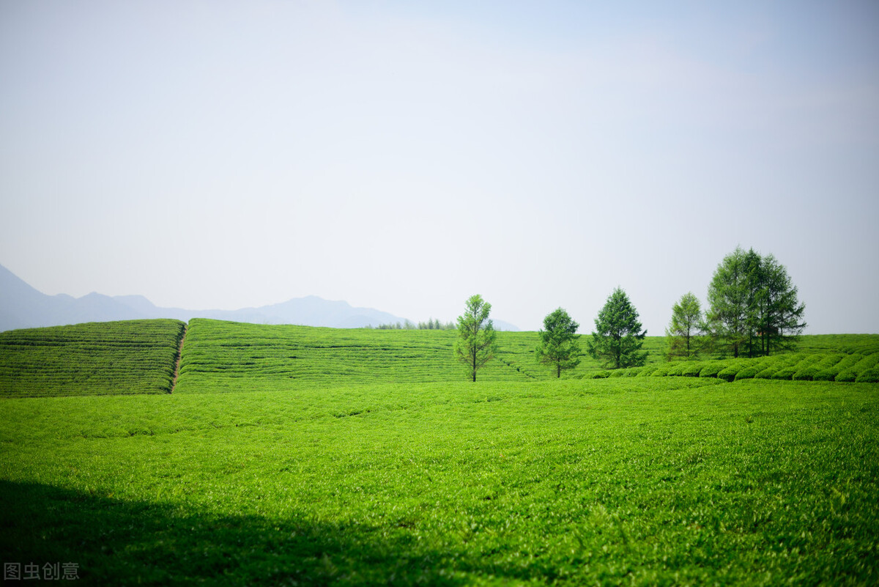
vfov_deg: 27.0
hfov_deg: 39.6
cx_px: 440
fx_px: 1221
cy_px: 294
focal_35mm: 50
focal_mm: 50
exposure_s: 1/8000
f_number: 1.4
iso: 100
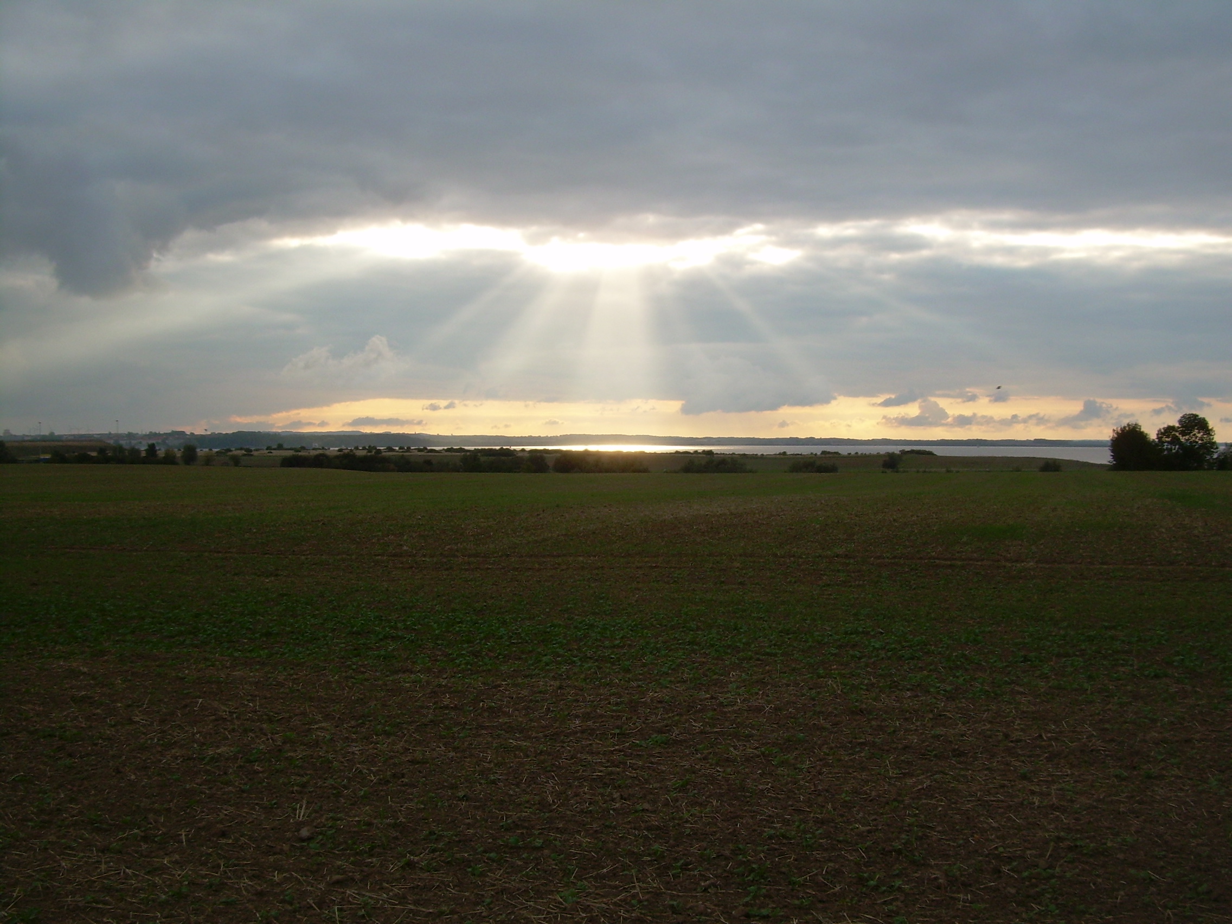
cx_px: 616
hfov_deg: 49.0
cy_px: 462
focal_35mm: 38
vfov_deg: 37.7
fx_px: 1352
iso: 50
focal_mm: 6.3
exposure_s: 1/125
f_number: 4.6
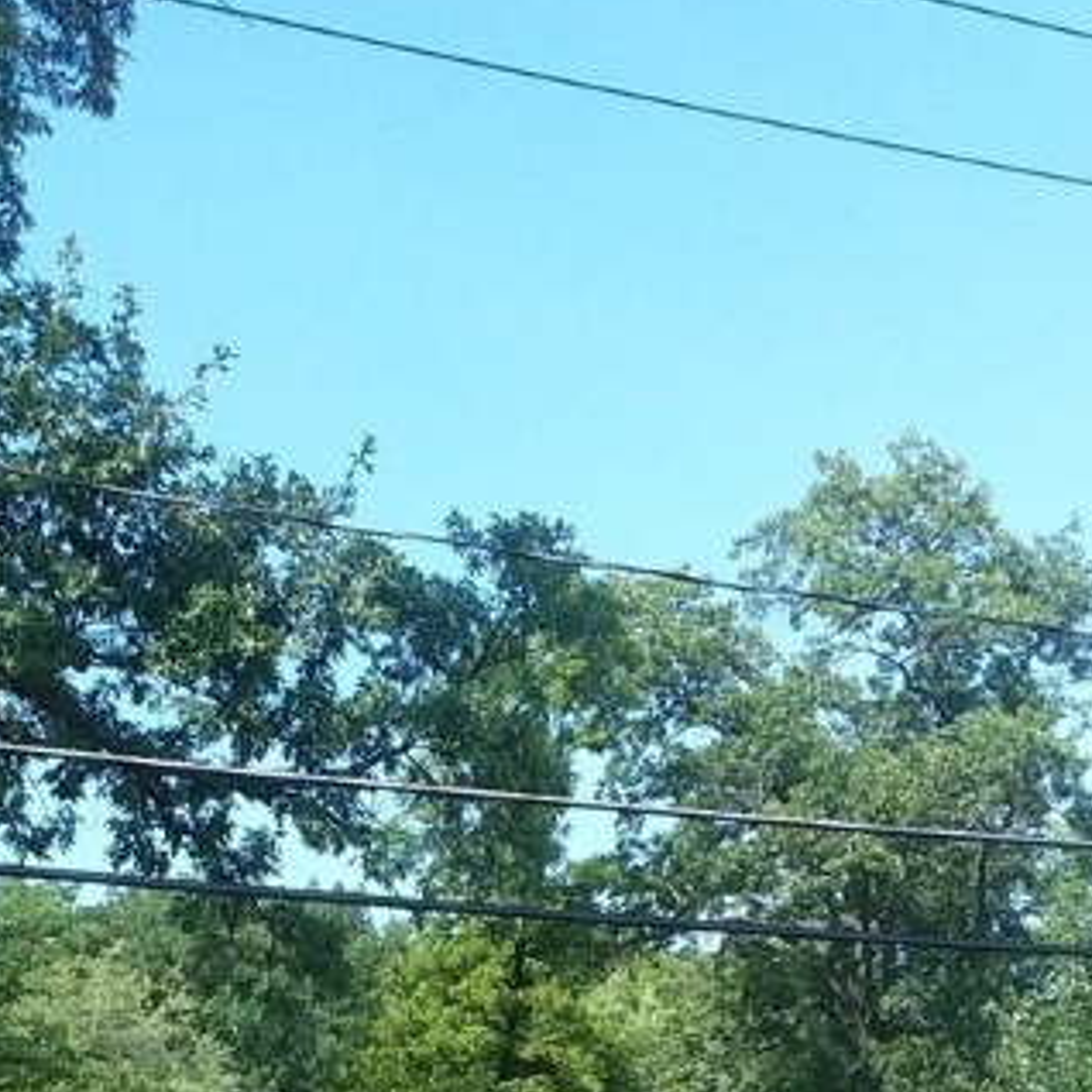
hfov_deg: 27.5
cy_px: 1216
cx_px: 350
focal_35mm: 62
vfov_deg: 25.6
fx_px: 2213
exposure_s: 1/519
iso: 40
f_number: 1.9
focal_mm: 2.47
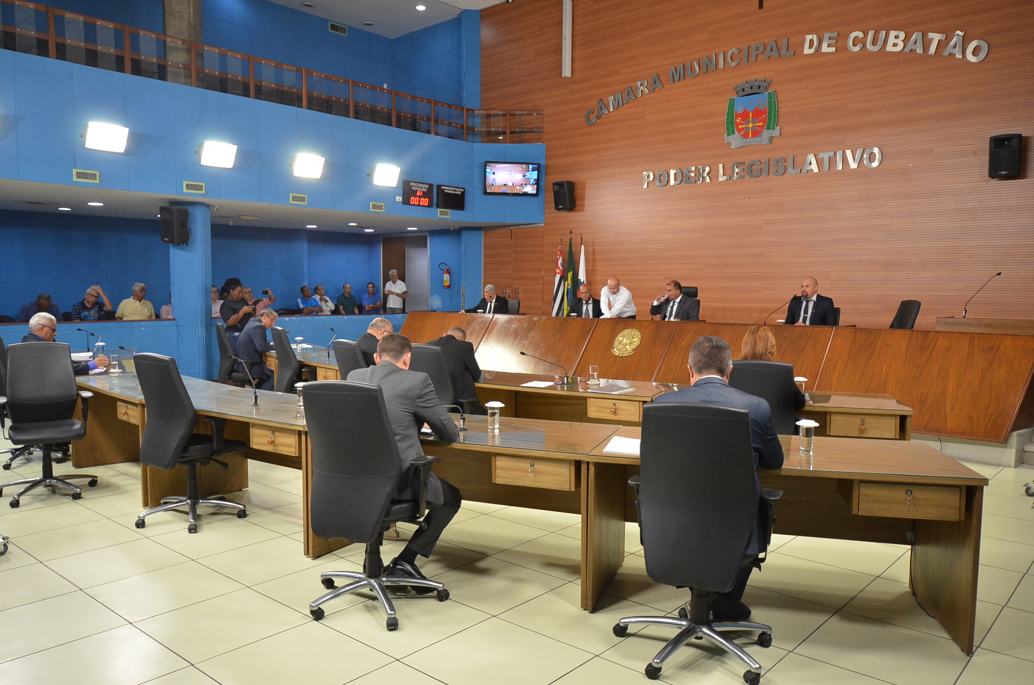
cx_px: 517
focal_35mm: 27
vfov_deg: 47.7
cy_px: 342
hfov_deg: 67.5
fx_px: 774
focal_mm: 18
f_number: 4.5
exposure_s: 1/60
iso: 1250
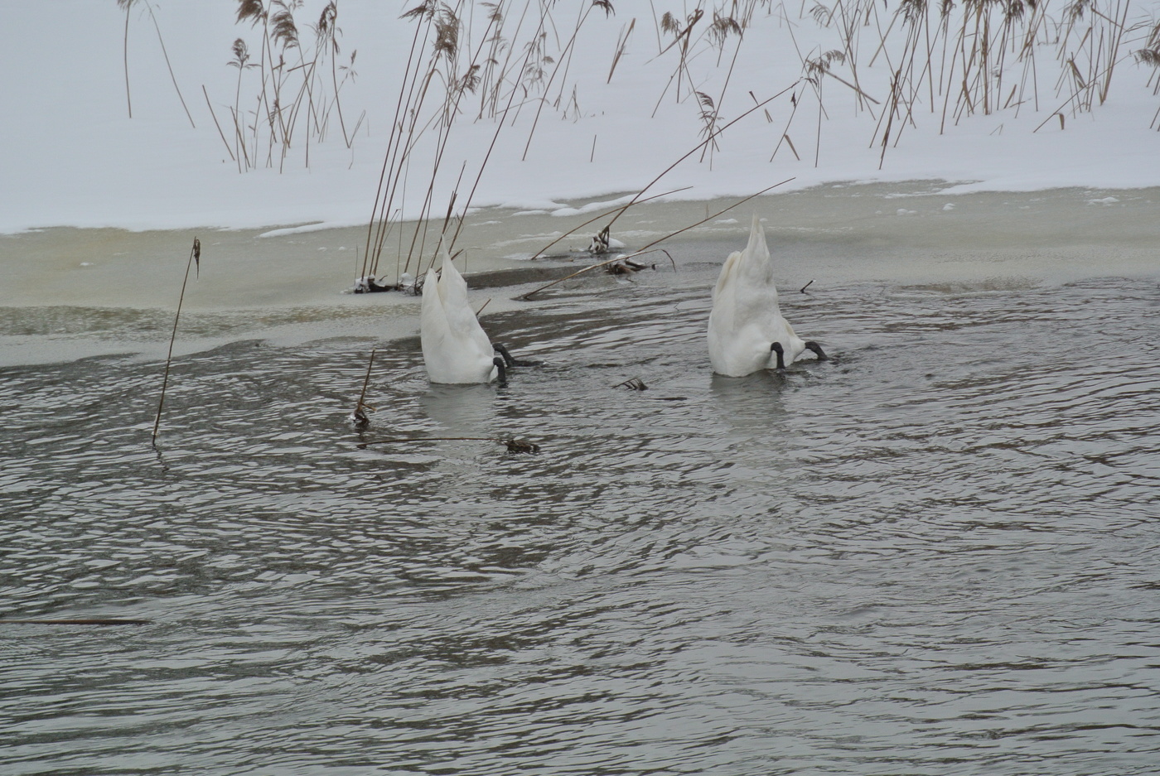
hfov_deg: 6.9
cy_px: 388
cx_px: 580
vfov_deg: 4.6
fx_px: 9581
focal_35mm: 297
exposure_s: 1/250
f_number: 5.6
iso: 220
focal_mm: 110
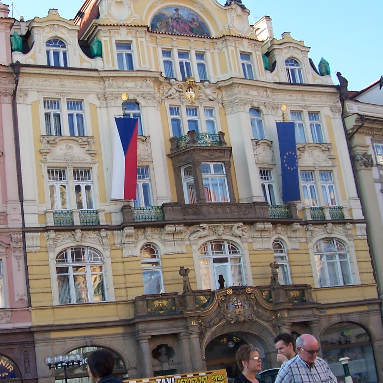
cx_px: 153
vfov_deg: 29.1
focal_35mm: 59
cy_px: 192
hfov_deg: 29.0
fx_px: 739
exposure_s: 1/350
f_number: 2.7
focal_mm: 5.6
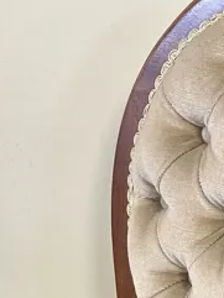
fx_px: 879
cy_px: 532
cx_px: 162
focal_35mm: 102
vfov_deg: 16.3
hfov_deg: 14.5
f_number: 1.78
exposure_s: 1/50
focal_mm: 6.86
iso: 200
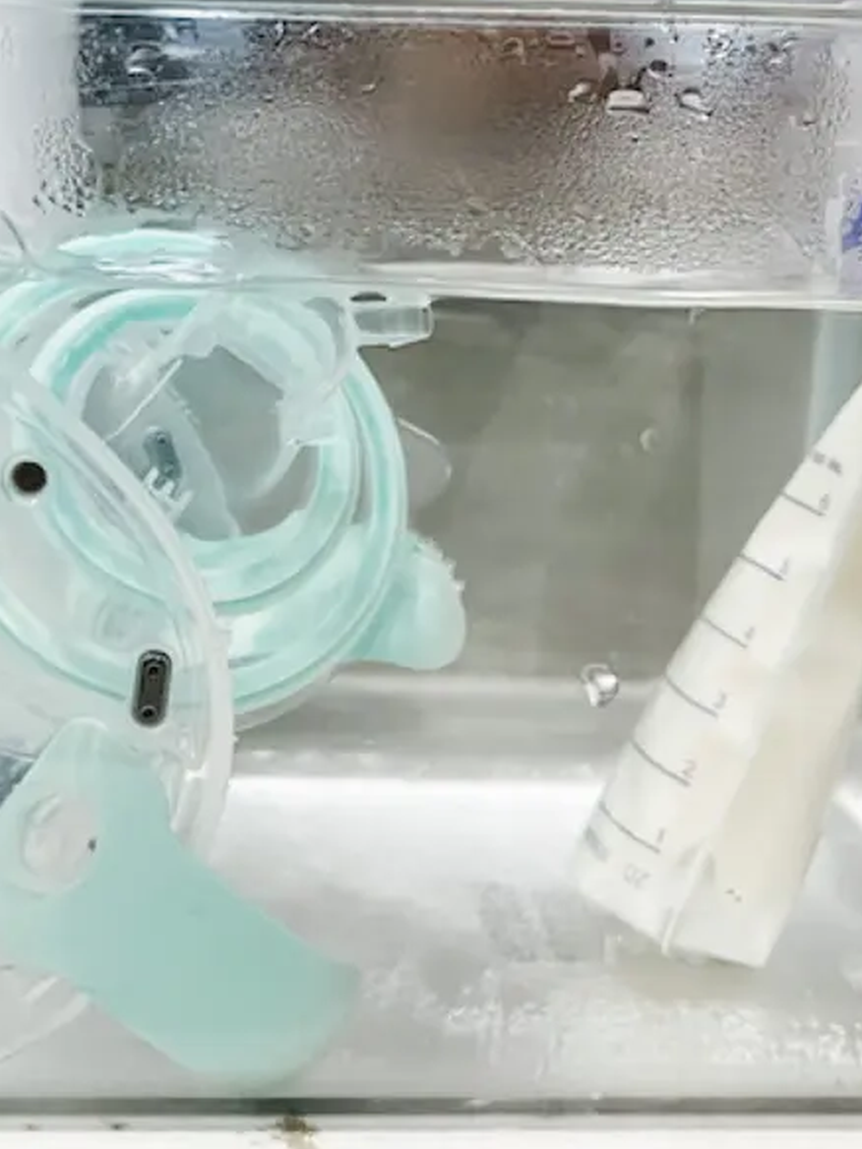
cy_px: 326
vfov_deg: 47.6
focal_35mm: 38
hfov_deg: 37.4
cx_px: 307
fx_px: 1262
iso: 100
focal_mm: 5.7
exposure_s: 1/60
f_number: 1.5
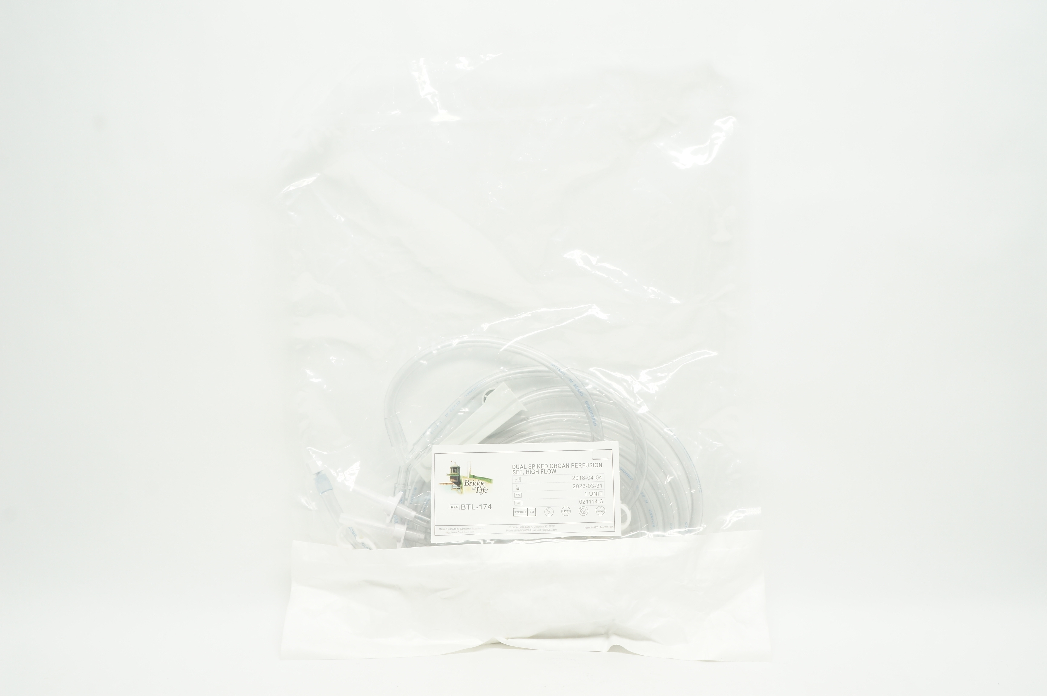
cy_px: 348
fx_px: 915
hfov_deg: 59.5
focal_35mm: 32
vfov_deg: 41.6
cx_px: 524
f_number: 11
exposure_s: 1/15
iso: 400
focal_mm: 21
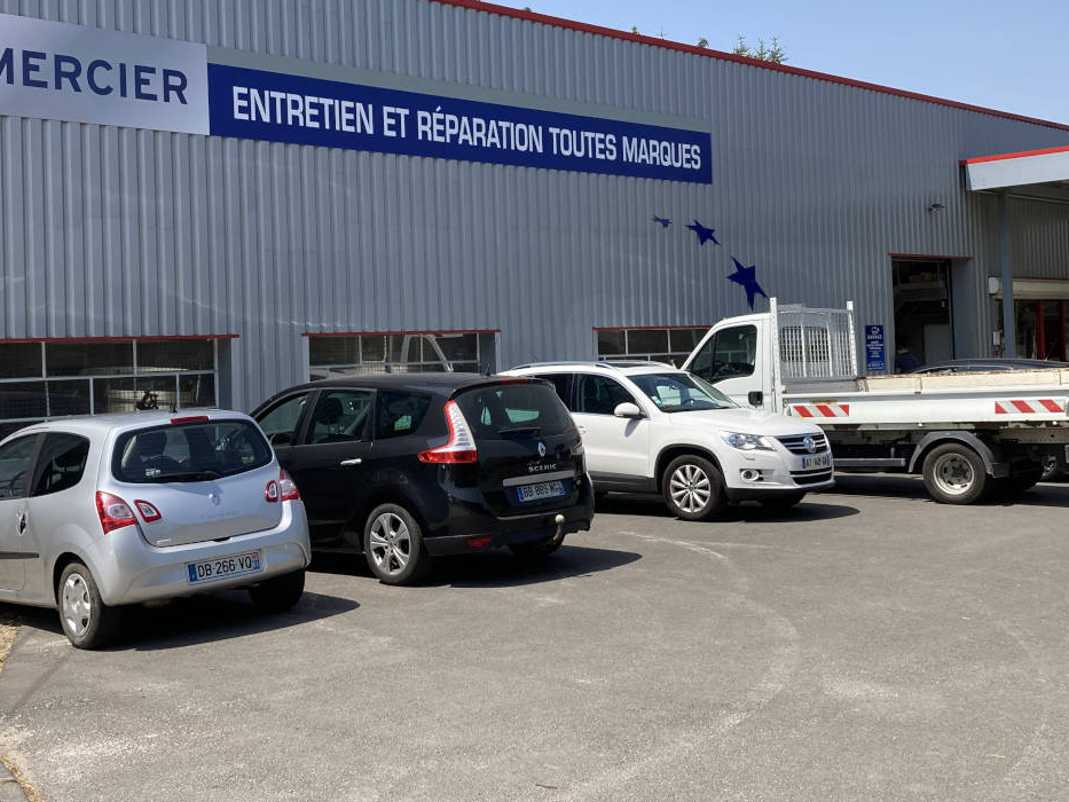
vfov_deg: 34.2
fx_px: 1297
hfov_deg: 44.7
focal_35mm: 42
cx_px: 467
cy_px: 312
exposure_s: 1/1715
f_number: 1.8
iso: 20
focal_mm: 3.99
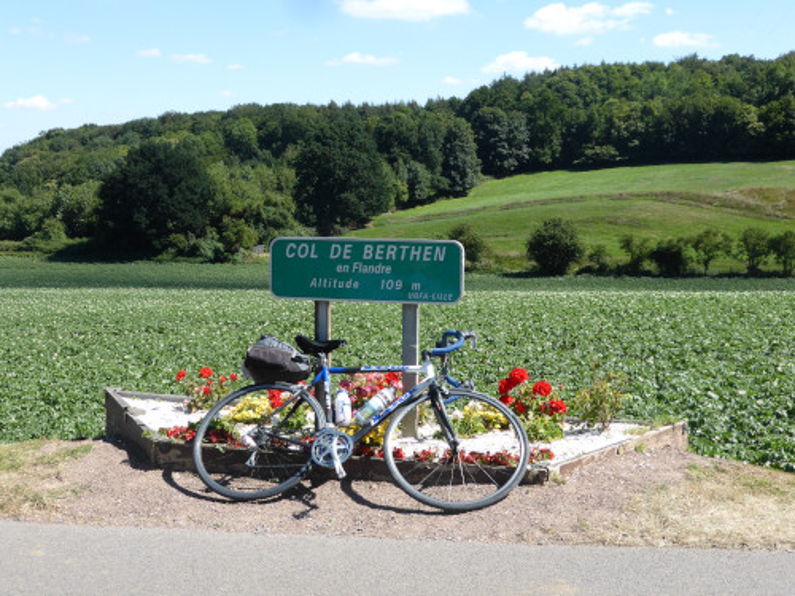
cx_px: 398
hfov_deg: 41.2
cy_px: 298
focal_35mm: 46
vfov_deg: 31.5
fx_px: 1056
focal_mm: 7.9
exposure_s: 1/500
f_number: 4.1
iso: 100
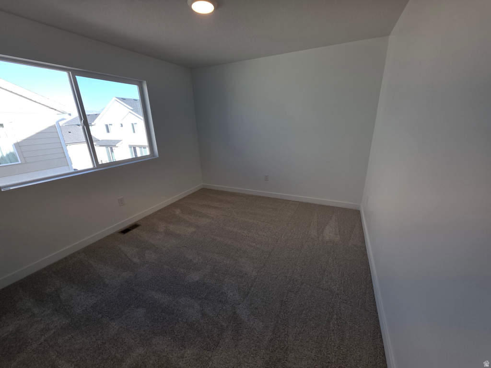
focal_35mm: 13
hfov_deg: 106.2
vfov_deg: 89.9
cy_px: 184
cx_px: 246
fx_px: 184
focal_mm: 2.2
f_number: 1.9
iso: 40
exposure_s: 1/285
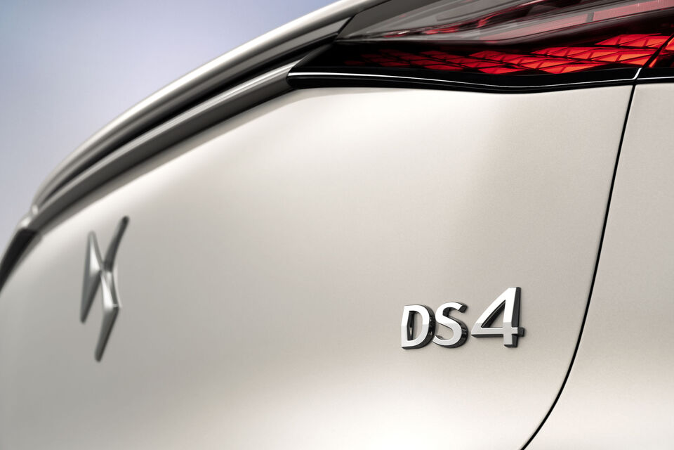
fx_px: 2434
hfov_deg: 15.8
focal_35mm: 130
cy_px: 225
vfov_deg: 10.5
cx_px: 337
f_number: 16
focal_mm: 130
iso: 125
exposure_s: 4
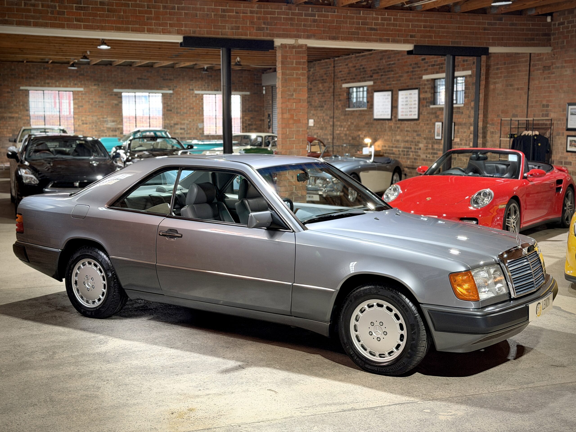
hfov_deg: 39.7
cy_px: 216
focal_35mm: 48
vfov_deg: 30.3
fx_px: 799
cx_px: 288
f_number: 1.78
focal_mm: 6.76
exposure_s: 1/33
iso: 250
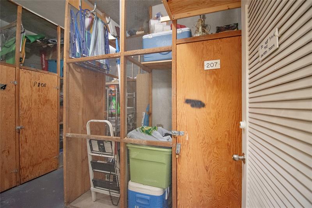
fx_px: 130
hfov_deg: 100.4
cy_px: 104
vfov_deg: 77.3
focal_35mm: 15
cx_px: 156
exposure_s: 1/60
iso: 3200
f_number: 4.5
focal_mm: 10
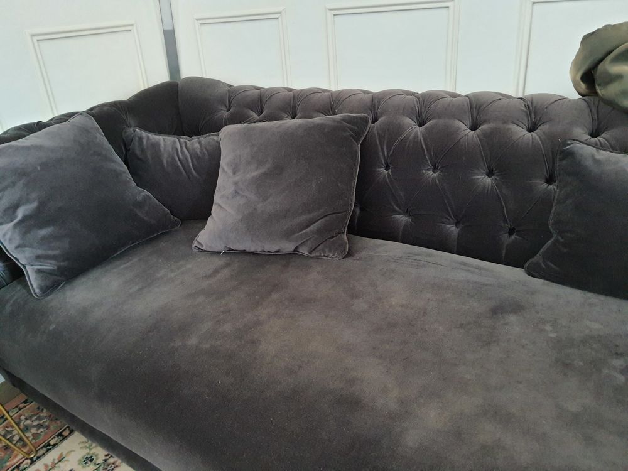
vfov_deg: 53.1
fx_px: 472
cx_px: 314
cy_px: 236
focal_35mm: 26
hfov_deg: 67.3
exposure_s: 1/25
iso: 500
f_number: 1.7
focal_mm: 4.32
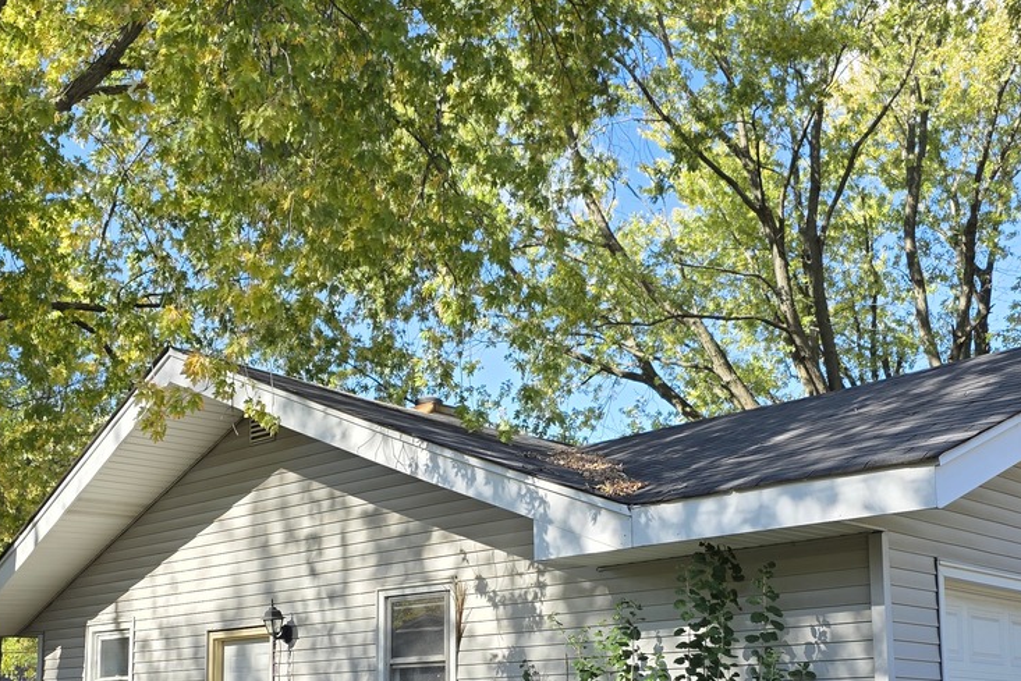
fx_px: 1333
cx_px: 428
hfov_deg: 41.8
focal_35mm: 47
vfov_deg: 27.9
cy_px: 572
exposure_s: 1/1529
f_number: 1.7
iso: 80
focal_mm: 6.3
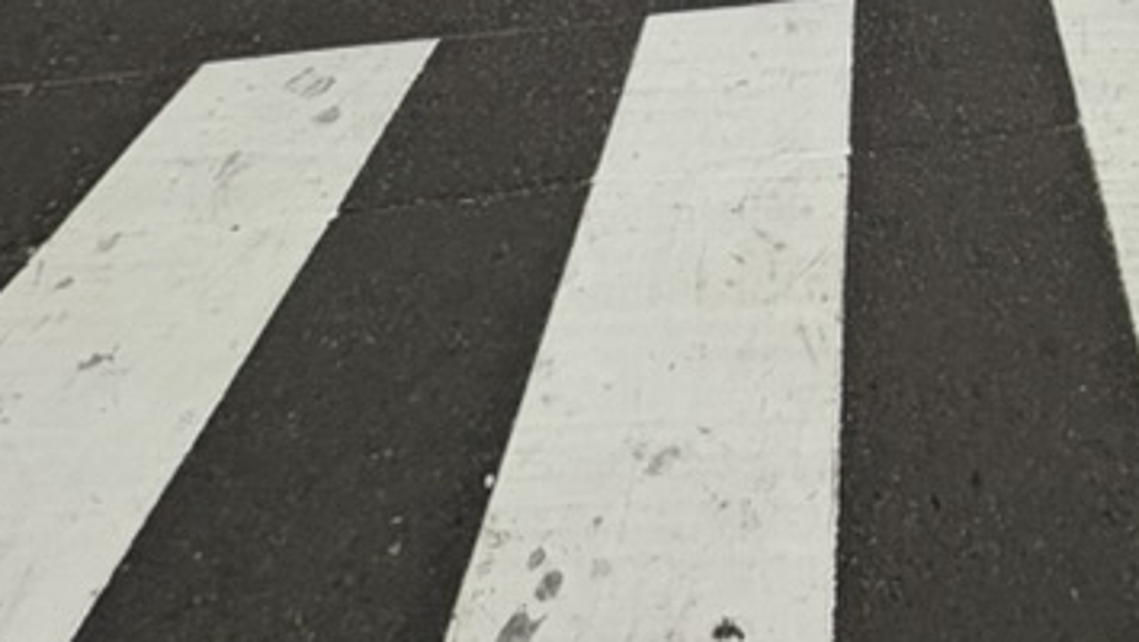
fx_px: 1329
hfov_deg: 43.9
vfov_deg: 16.2
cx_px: 927
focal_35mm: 44
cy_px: -806
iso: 250
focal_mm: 2.22
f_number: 2.2
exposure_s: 1/50
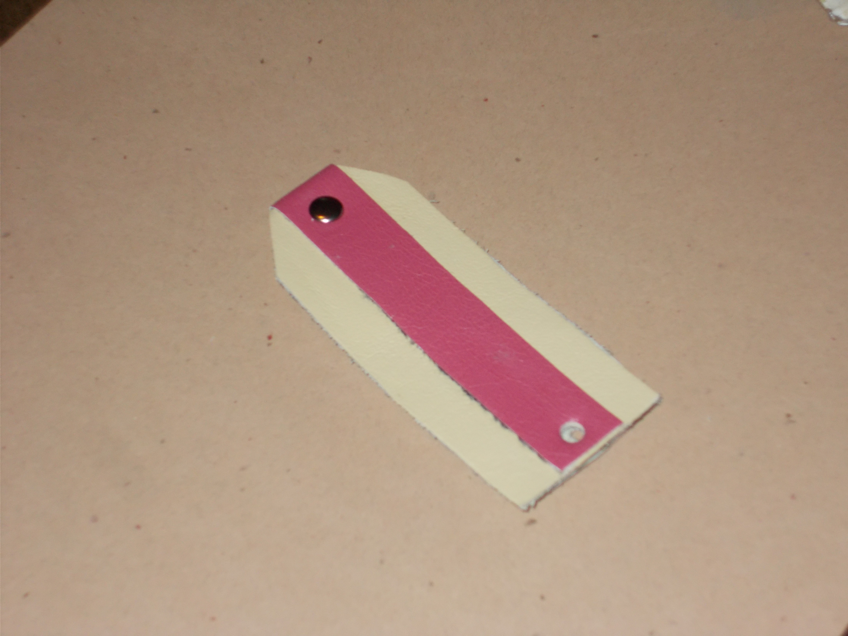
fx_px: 2107
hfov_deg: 22.8
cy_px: 318
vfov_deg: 17.2
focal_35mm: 86
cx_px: 424
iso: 200
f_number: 6.3
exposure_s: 1/60
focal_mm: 15.4
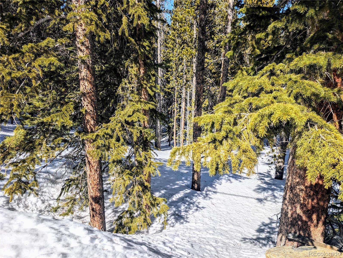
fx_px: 238
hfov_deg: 71.5
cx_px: 172
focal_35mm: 24
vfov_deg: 56.9
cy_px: 129
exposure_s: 1/1381
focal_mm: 6.9
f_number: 1.68
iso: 20
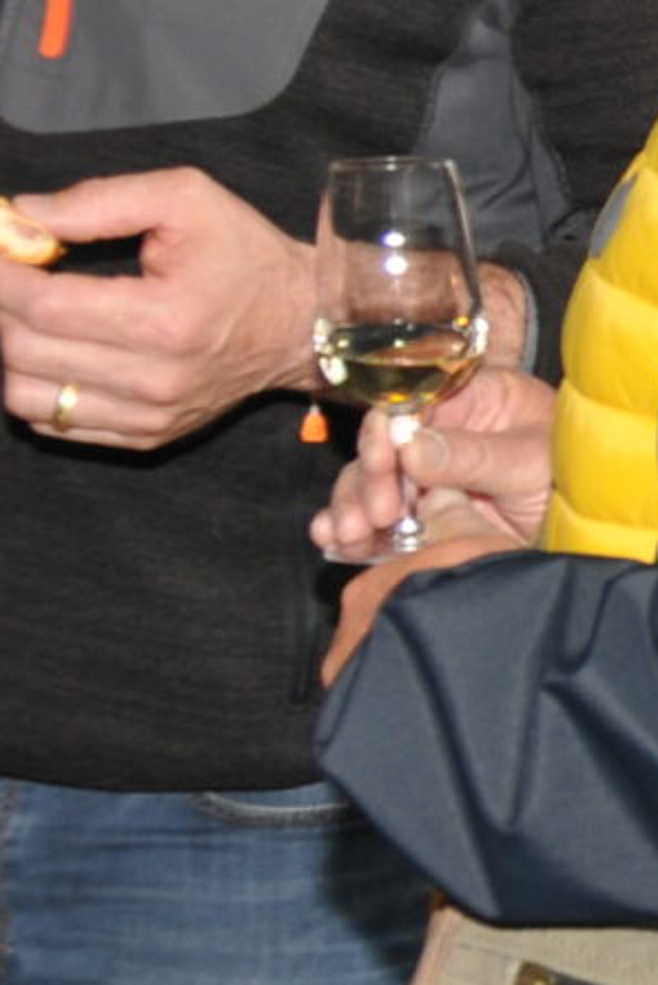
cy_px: 199
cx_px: 2348
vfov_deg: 13.2
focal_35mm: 155
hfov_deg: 7.2
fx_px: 4246
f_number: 5
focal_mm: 18
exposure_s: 1/60
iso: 200
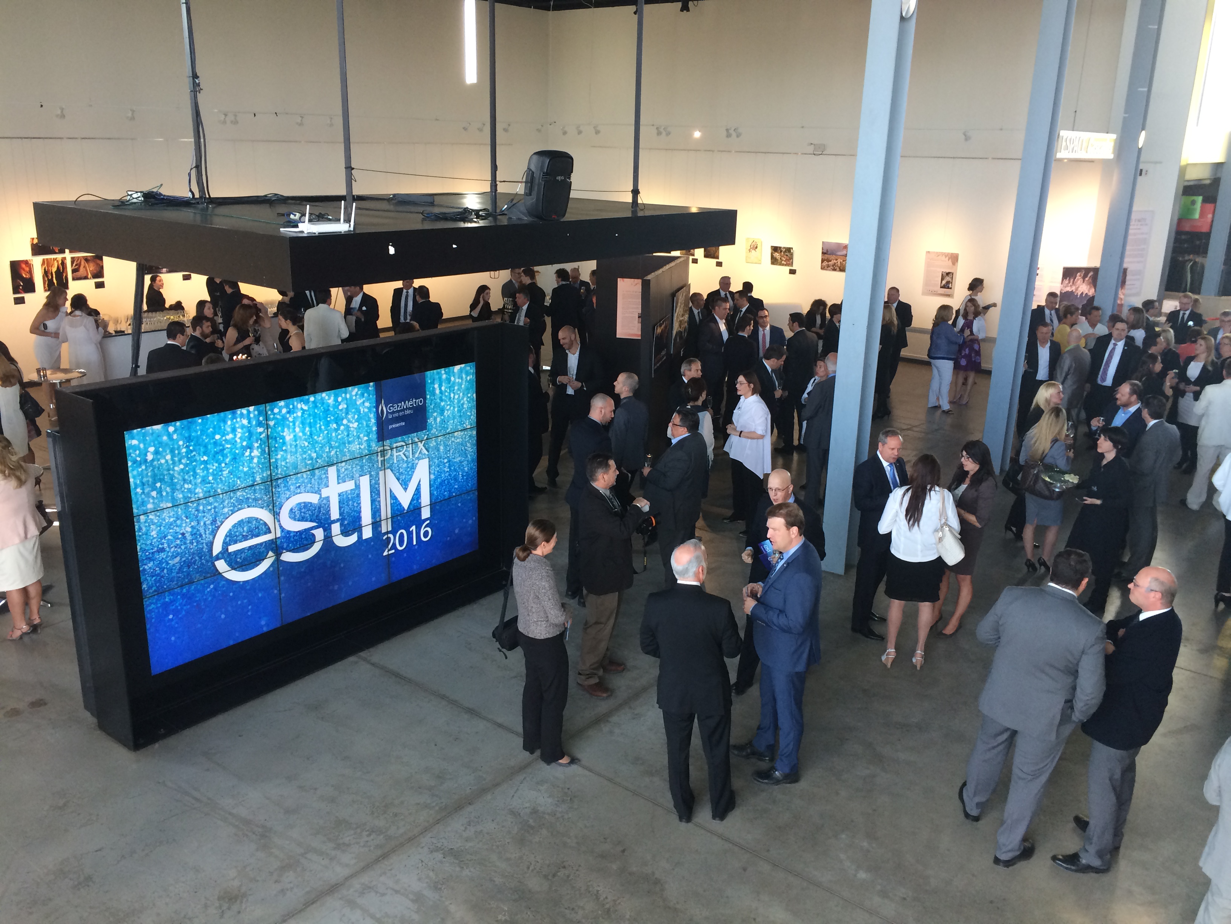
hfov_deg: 61.7
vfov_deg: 48.2
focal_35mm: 29
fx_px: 1031
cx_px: 616
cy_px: 462
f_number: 2.2
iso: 50
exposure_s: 1/30
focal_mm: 4.15
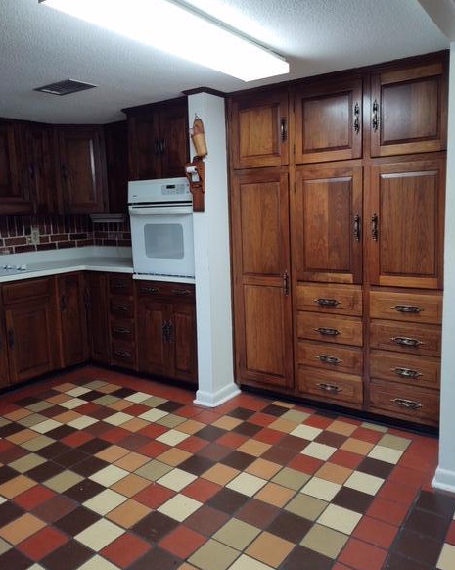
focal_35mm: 29
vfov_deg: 60.4
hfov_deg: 49.9
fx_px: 489
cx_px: 233
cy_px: 264
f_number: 1.7
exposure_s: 1/50
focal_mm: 4.75
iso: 128
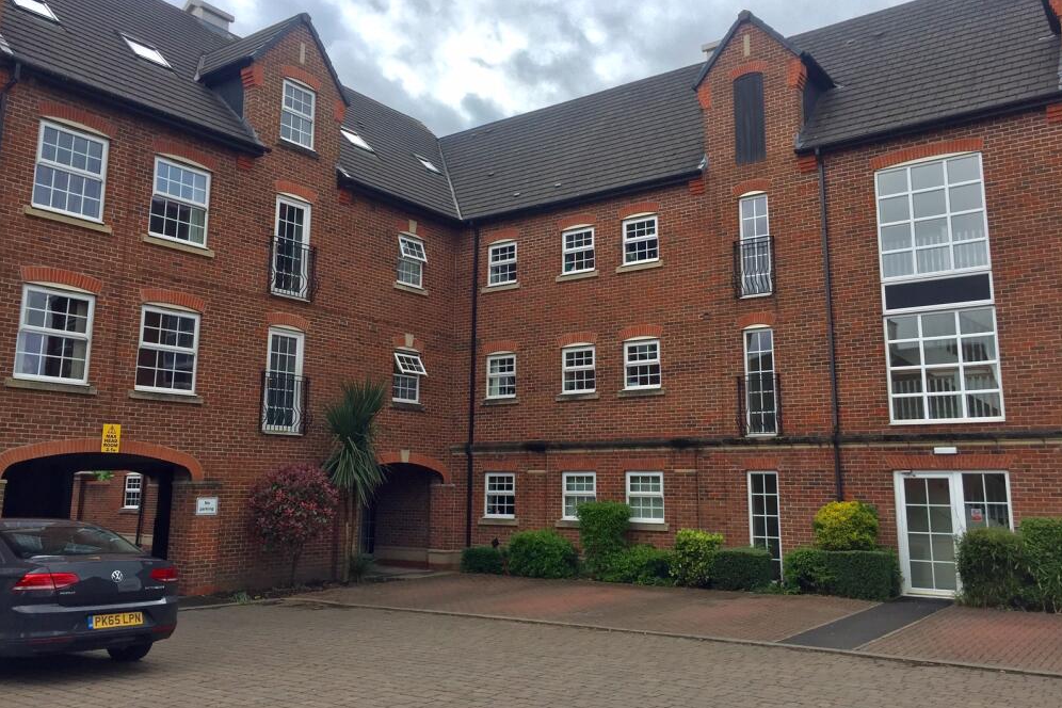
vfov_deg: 42.3
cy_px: 322
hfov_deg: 60.3
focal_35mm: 31
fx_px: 914
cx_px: 528
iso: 32
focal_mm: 4.15
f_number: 2.2
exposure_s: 1/1721
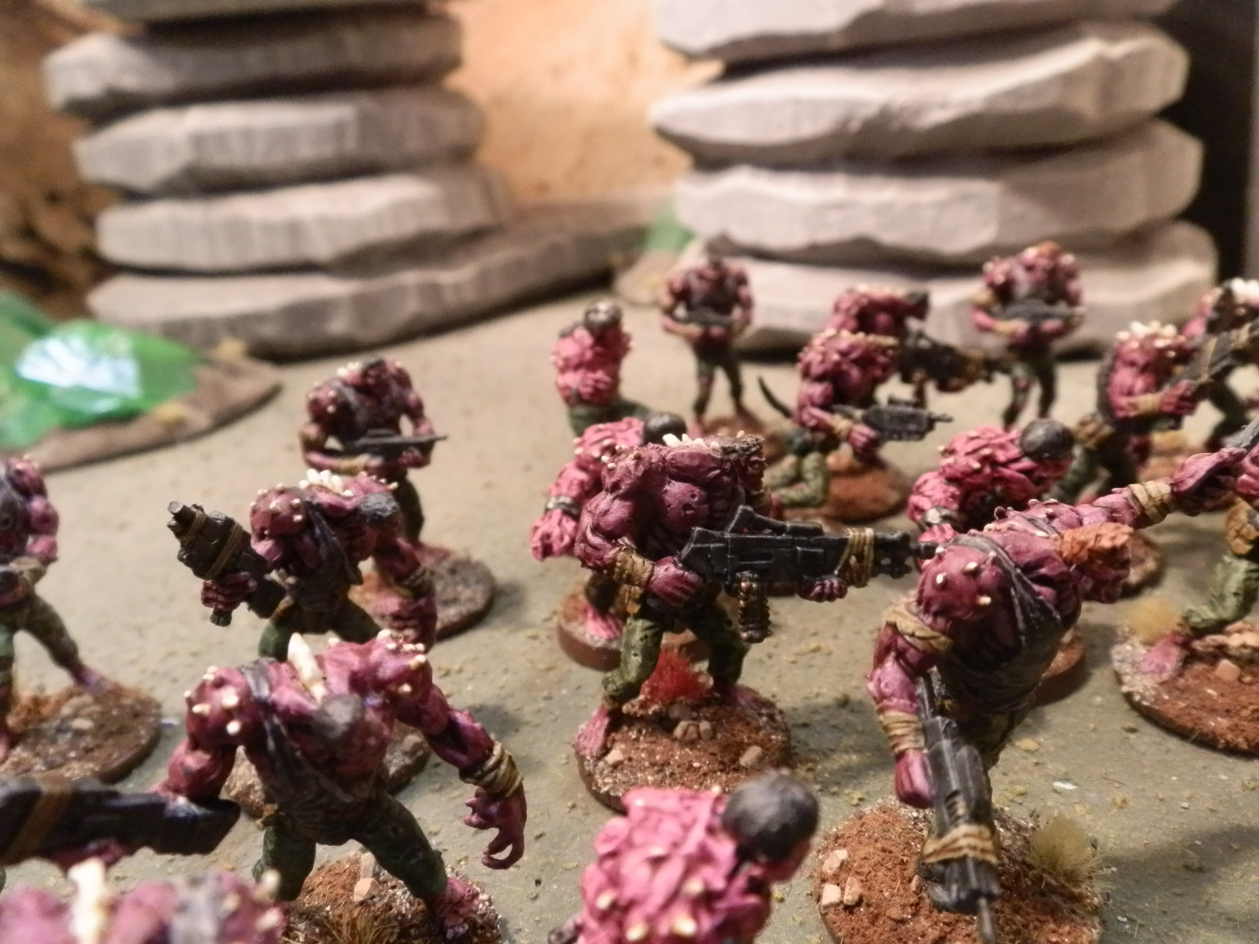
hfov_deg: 63.4
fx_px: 1018
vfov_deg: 49.7
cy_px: 472
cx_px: 630
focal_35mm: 28
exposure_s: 1/60
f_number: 3.1
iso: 400
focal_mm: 5
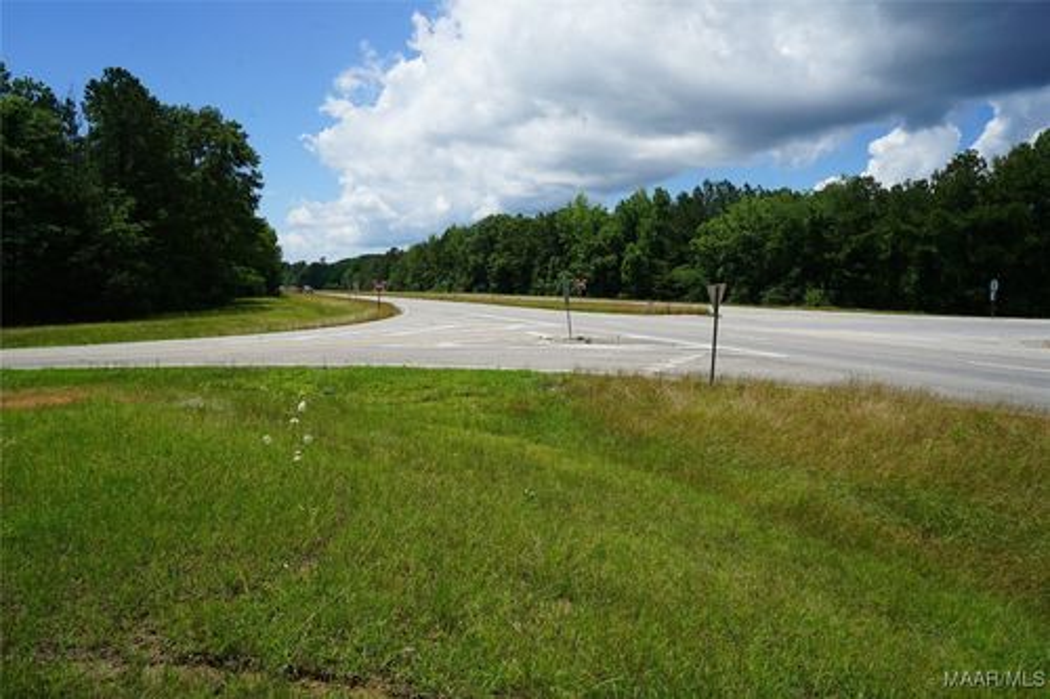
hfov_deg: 73.8
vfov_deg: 53.1
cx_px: 525
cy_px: 350
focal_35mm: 24
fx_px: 700
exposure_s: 1/200
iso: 100
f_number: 11
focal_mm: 24
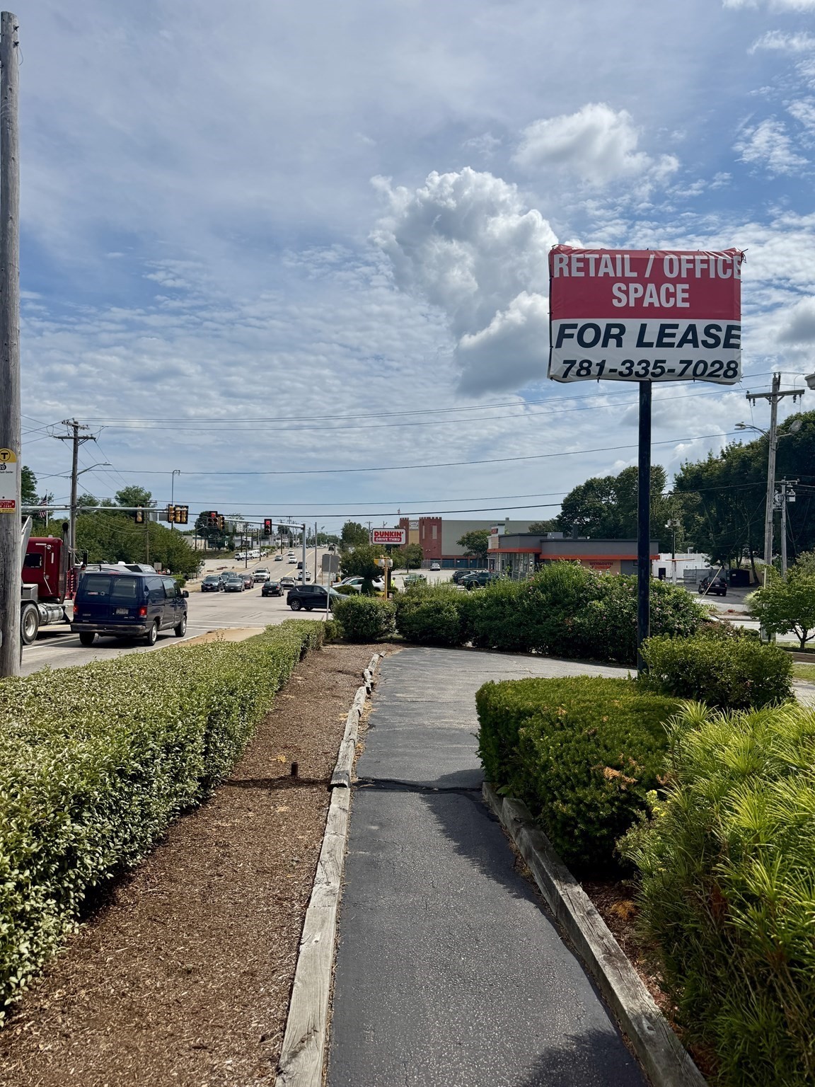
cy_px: 544
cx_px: 408
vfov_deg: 71.6
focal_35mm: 24
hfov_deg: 56.8
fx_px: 753
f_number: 1.78
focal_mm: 6.76
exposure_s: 1/10309
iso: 80
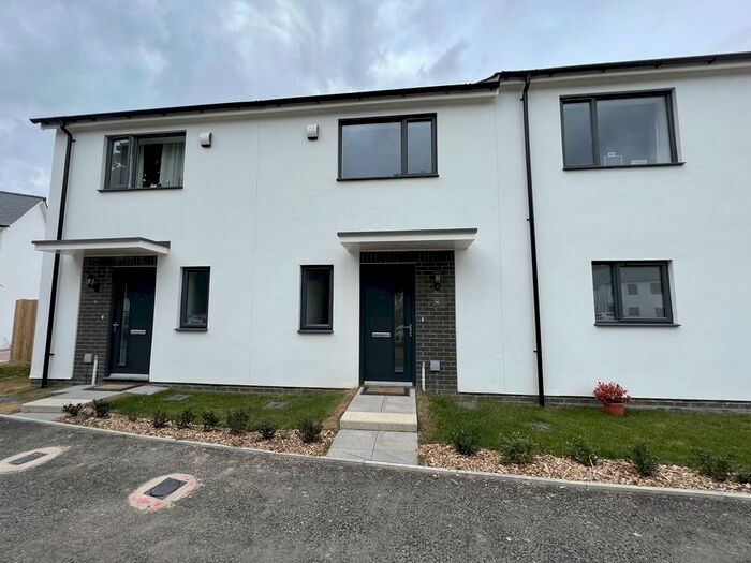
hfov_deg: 106.2
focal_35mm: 13
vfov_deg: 89.9
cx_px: 376
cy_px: 282
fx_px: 282
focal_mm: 1.57
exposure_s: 1/1325
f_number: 1.8
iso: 32
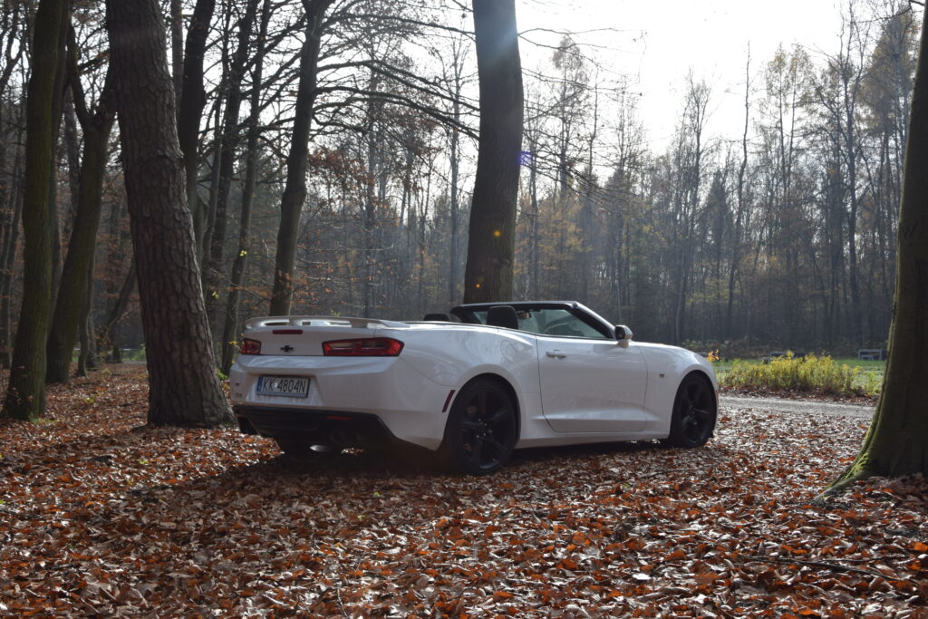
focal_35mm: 42
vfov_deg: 31.9
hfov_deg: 46.4
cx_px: 464
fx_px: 1083
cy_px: 310
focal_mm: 28
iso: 220
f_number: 8
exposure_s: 1/250
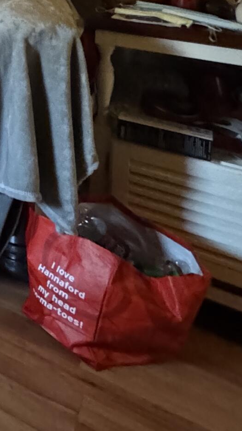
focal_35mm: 49
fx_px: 559
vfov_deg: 34.2
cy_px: -80
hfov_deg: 13.9
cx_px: -378
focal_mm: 2.22
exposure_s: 1/40
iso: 1000
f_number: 2.2
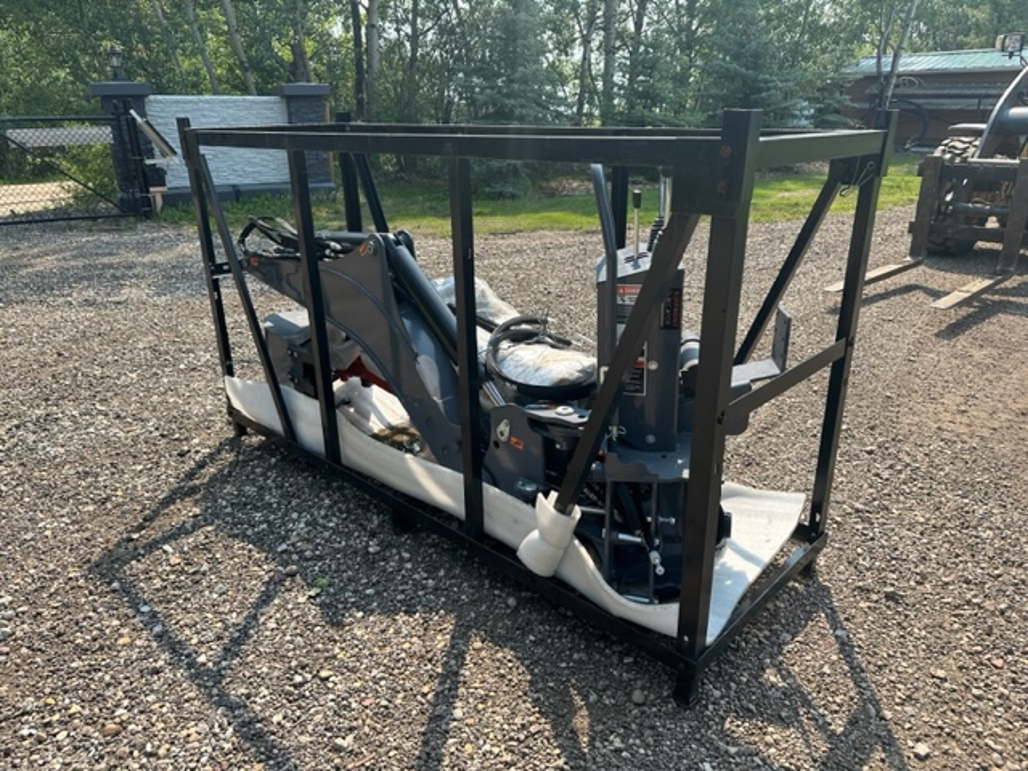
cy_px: 386
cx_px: 514
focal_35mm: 24
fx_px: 713
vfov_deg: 56.8
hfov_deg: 71.6
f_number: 1.78
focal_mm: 6.86
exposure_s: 1/1779
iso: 80
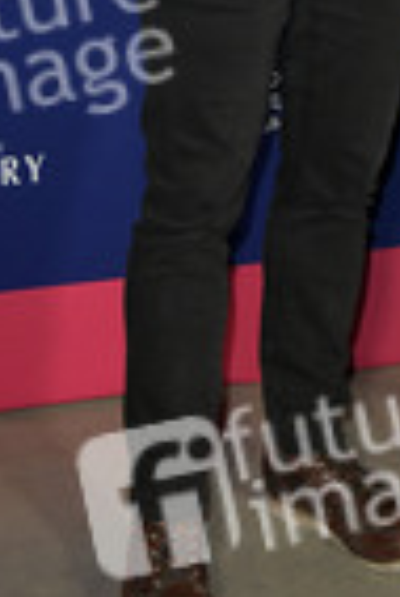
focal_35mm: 118
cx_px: 417
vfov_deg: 16.5
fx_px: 1962
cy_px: -151
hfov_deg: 11.5
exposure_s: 1/200
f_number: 5.6
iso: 2000
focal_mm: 42
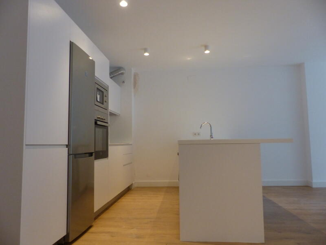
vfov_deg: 54.9
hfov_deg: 69.4
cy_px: 122
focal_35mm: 25
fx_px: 235
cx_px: 163
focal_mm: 4.5
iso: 400
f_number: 2.8
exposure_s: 1/60
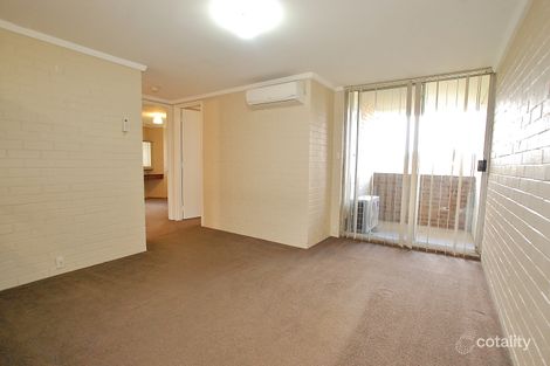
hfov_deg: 95.0
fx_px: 252
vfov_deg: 72.0
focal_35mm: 16
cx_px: 275
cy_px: 183
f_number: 4.5
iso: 1600
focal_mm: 11
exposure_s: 1/60
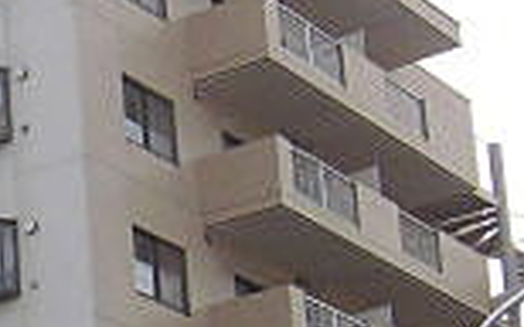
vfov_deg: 8.0
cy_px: 535
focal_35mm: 159
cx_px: -473
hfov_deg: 11.9
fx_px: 2269
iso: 100
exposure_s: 1/800
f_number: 3.1
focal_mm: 6.4
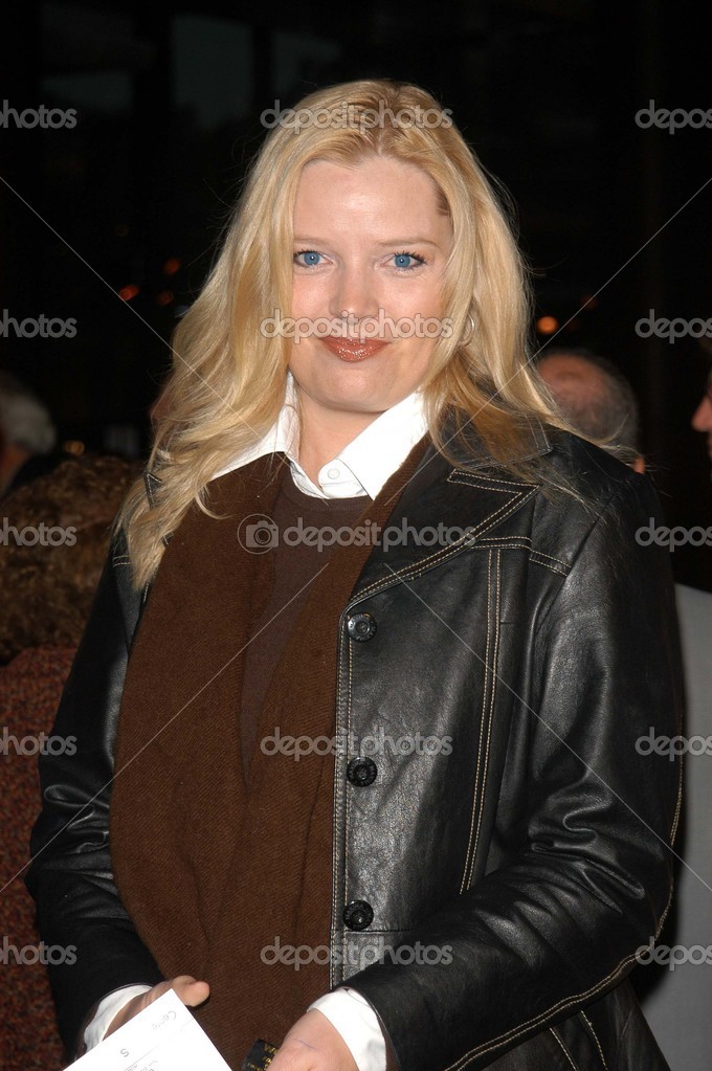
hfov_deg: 12.7
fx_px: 3210
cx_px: 356
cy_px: 536
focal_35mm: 108
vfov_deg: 18.9
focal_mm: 72
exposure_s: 1/180
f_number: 6.3
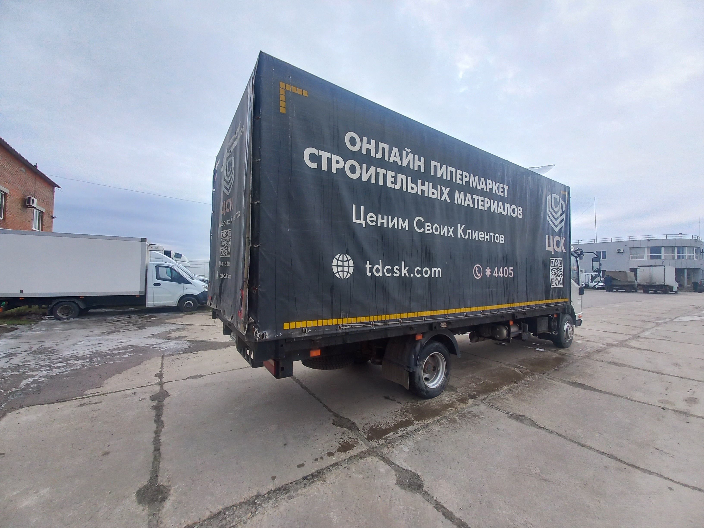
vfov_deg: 89.9
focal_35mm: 13
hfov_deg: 106.2
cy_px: 264
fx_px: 264
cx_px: 352
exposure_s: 1/654
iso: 40
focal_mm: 1.42
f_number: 2.2
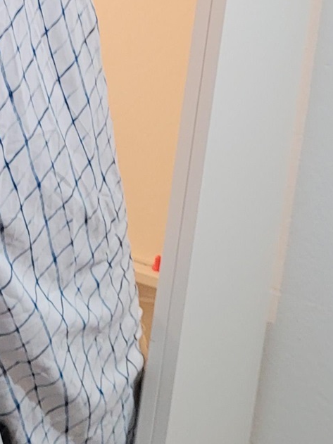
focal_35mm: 95
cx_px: -104
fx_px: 1219
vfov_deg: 19.6
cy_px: -70
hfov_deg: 14.8
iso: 160
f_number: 1.8
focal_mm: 5.4
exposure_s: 1/40
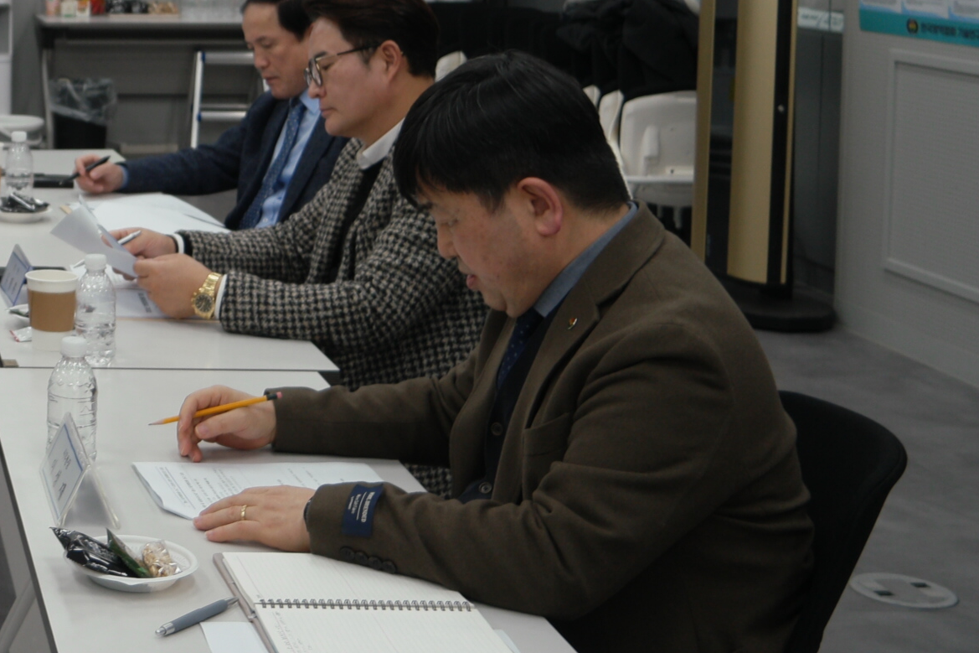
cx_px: -303
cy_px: -24
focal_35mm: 67
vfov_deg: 19.6
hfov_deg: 25.7
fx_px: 1822
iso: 125
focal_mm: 16
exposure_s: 1/60
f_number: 3.5
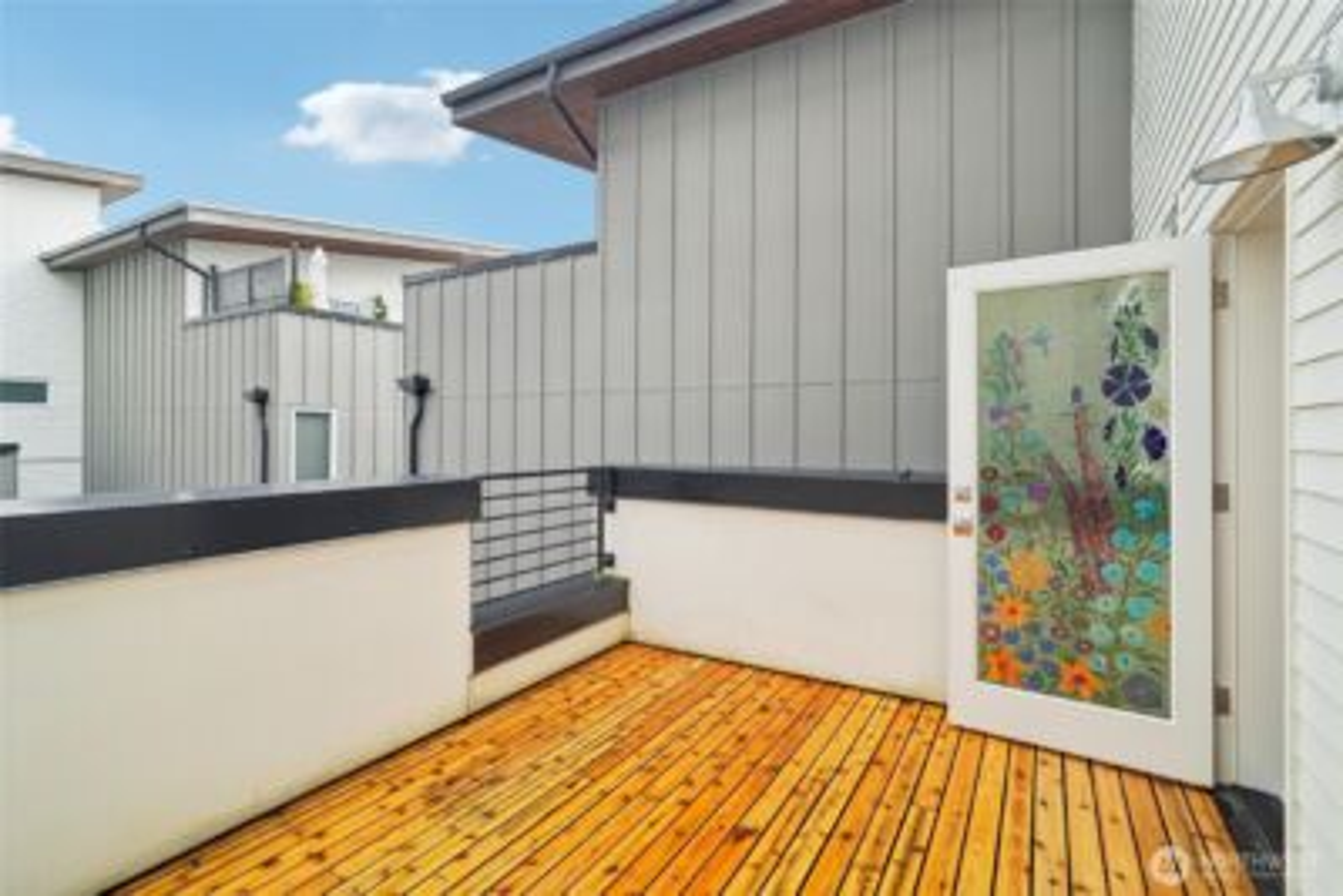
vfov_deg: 73.8
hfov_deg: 96.7
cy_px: 448
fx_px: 597
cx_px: 672
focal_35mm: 16
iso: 1600
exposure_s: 1/500
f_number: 8
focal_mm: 16
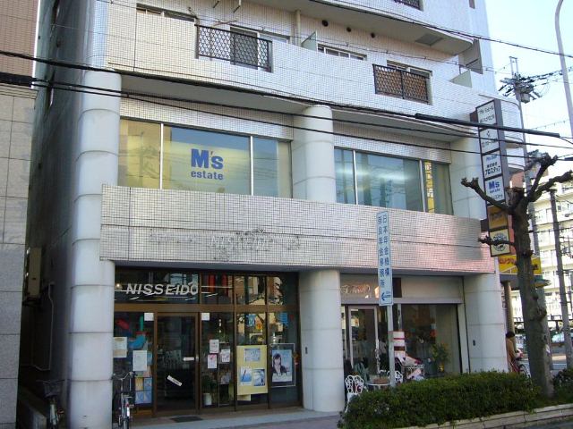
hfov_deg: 51.4
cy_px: 214
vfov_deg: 39.7
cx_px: 286
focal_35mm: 36
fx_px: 596
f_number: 2.8
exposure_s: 1/200
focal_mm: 4.6
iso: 80
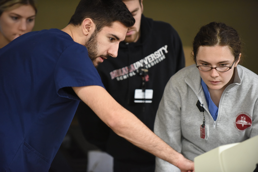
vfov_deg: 6.9
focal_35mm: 200
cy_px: 86
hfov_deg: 10.3
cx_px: 129
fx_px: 1434
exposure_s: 1/80
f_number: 2.8
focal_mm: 200
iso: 2500
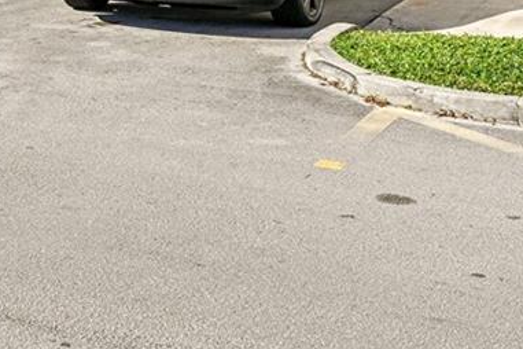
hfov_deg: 19.9
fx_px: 1249
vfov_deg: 14.8
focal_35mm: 86
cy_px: -163
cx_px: -301
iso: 80
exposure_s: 1/60
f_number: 10
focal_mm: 16
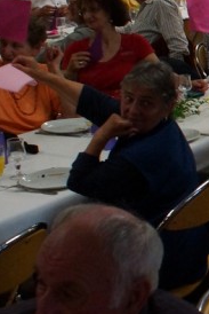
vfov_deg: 18.1
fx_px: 974
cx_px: 507
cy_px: 77
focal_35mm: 112
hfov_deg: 10.5
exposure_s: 1/160
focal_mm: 20
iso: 1600
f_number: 4
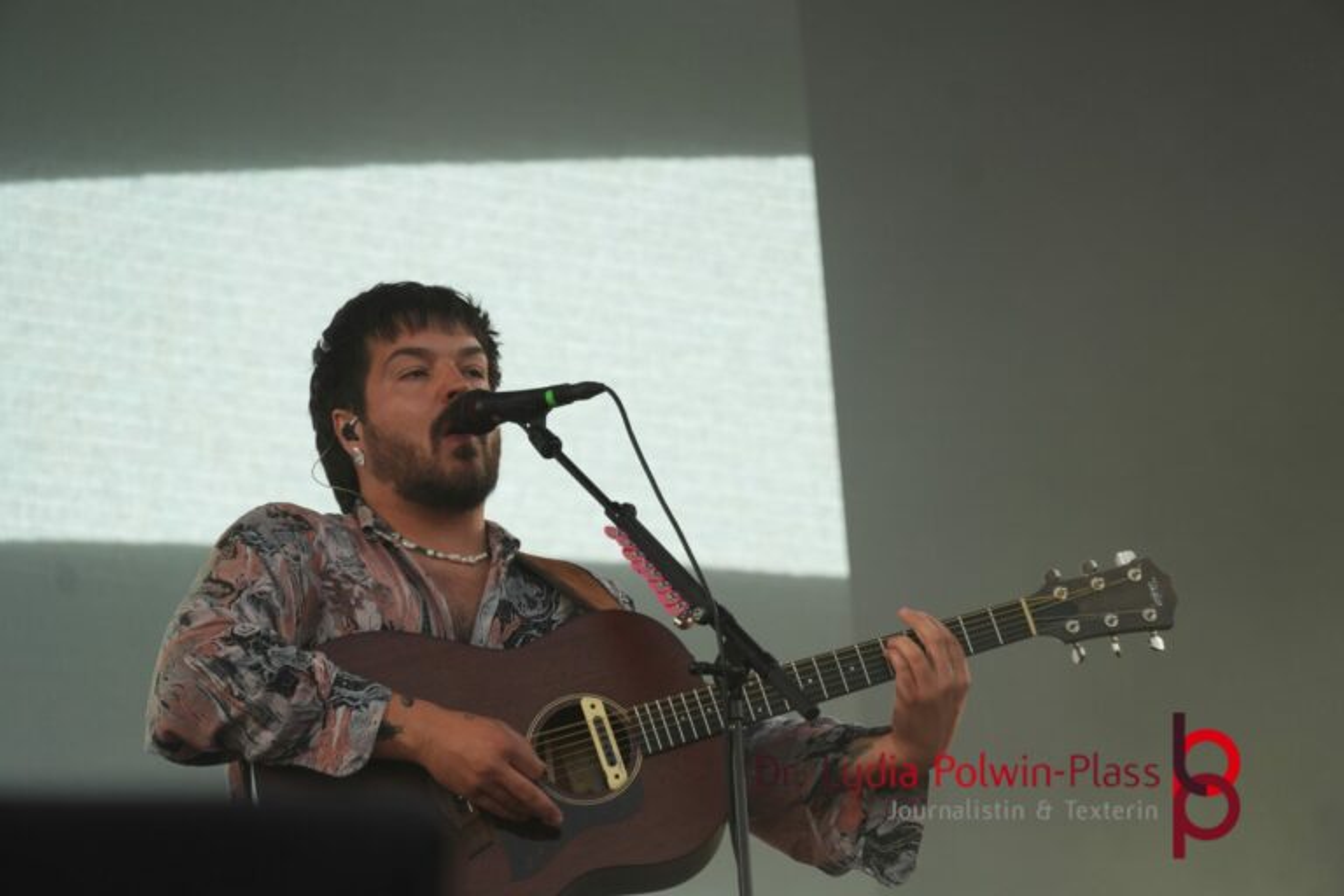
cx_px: 672
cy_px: 448
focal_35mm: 231
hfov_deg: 8.9
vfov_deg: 5.9
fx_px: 8623
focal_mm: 154
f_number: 5.6
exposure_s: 1/250
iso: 500
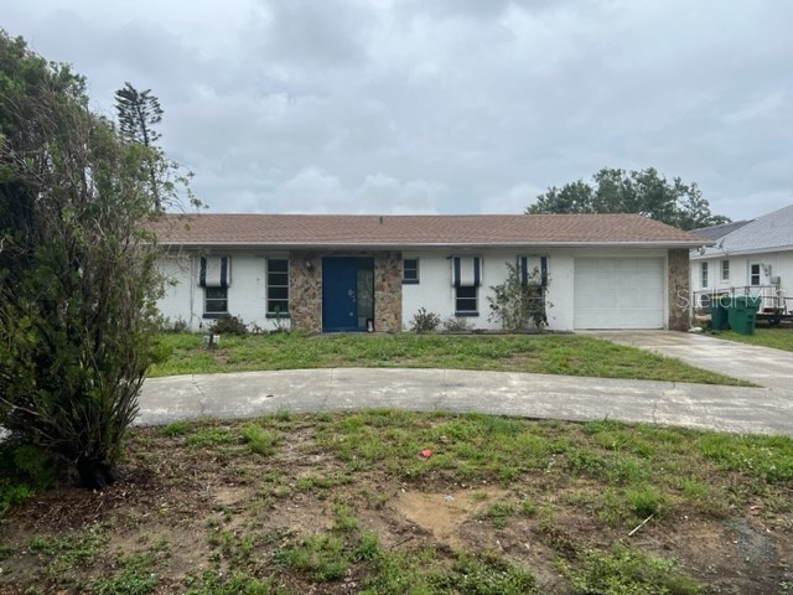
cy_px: 298
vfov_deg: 53.1
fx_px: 596
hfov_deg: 67.3
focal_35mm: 26
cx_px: 396
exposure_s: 1/6579
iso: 50
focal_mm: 5.7
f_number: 1.5
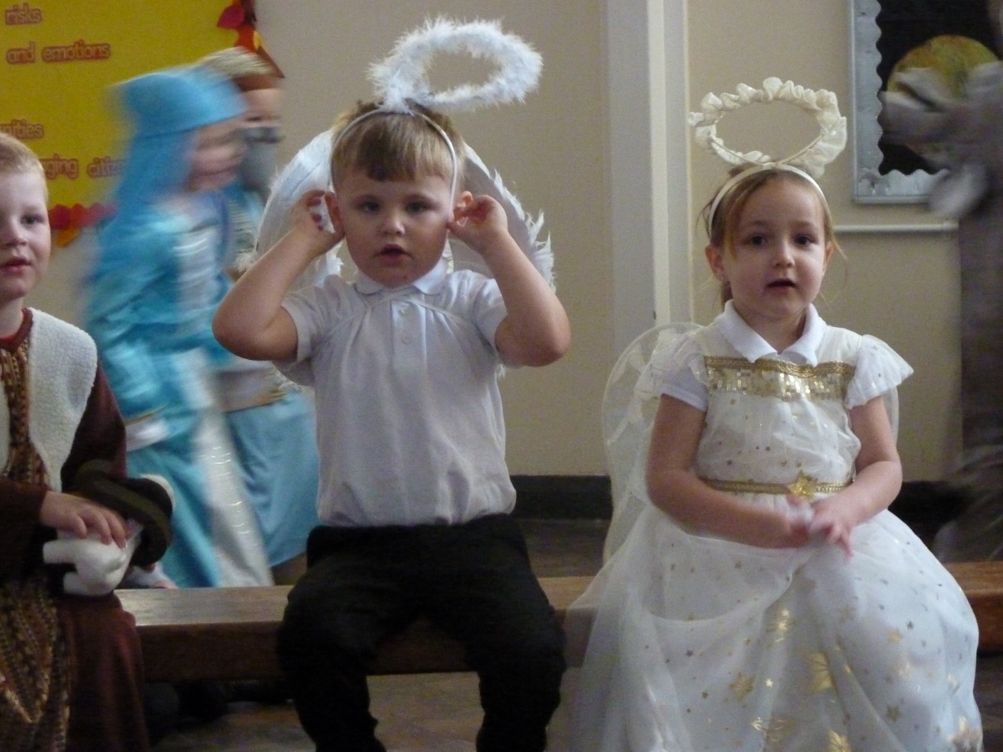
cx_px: 503
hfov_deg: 18.5
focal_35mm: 106
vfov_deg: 14.0
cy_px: 378
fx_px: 3072
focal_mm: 17
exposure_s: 1/13
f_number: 4.3
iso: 1250
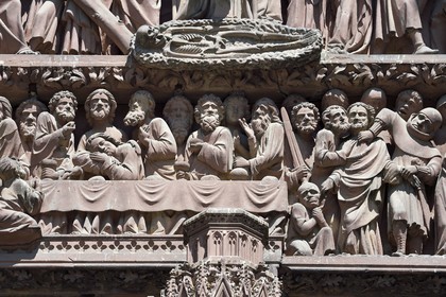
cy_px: 148
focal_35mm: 200
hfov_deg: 10.3
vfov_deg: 6.9
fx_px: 2478
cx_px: 223
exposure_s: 1/250
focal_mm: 200
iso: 200
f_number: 10
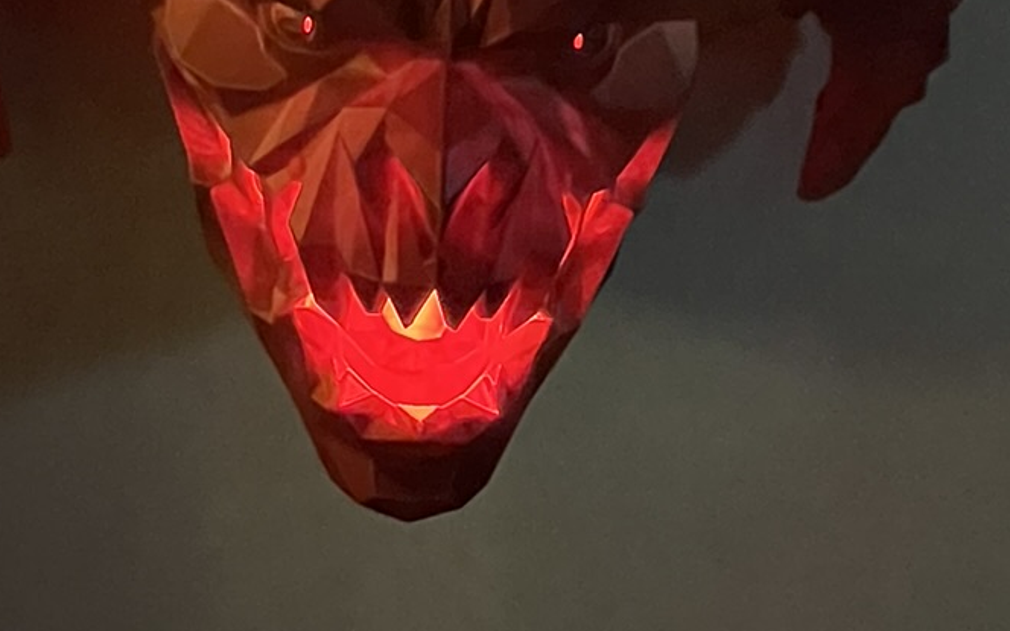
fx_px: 2340
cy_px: -258
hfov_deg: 24.4
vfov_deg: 14.5
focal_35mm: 85
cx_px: 464
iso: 6400
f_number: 1.6
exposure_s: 1/17
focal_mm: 5.1
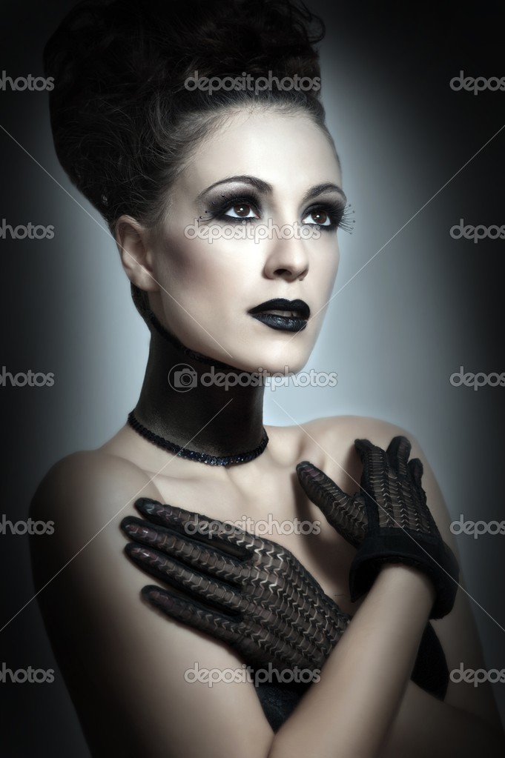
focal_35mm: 100
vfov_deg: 20.4
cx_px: 252
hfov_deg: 13.7
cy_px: 379
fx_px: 2106
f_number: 9
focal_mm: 100
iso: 400
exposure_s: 1/160
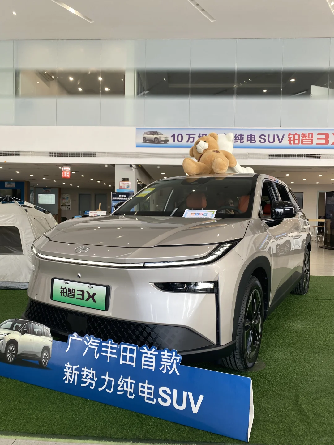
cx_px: 167
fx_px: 334
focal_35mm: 26
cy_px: 222
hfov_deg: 53.1
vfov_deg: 67.3
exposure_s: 1/100
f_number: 1.8
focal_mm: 4.25
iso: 40
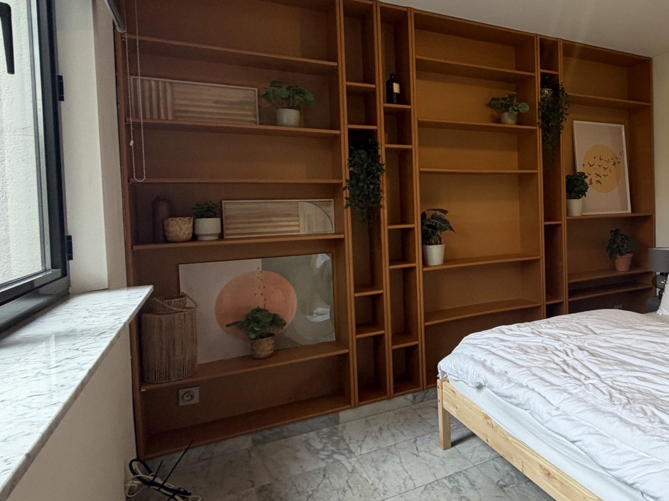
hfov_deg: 63.8
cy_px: 218
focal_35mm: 25
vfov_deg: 54.7
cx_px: 529
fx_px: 483
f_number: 2.2
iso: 160
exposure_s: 1/50
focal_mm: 2.22
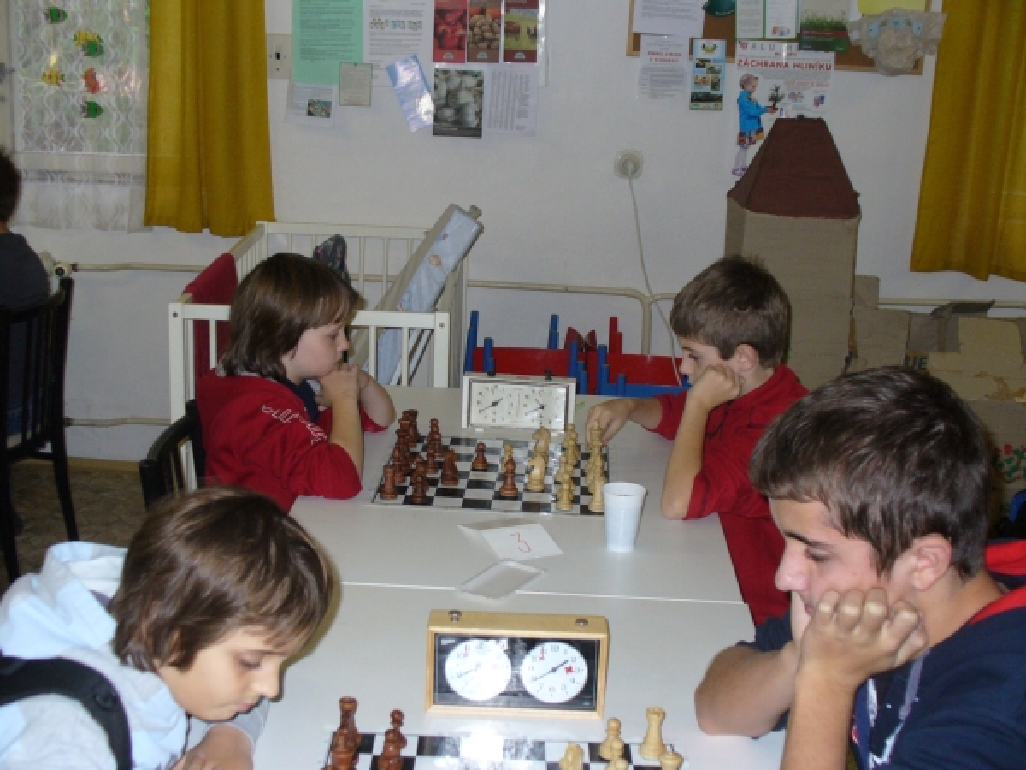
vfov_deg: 30.3
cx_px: 513
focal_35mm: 48
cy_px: 385
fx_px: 1423
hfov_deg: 39.7
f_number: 3
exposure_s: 1/60
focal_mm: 7.9
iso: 150
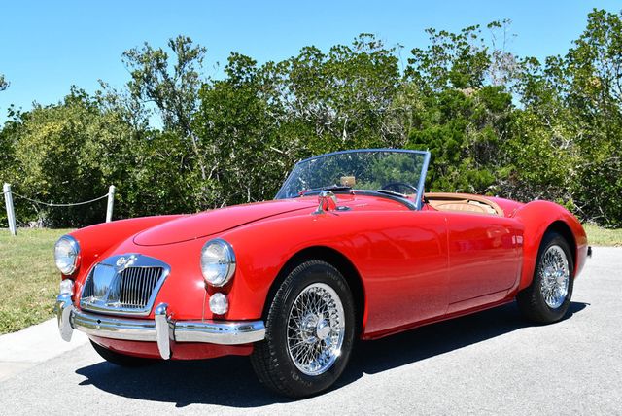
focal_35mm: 50
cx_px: 311
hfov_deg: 39.6
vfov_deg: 27.0
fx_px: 865
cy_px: 208
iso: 125
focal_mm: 25
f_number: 8
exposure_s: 1/250
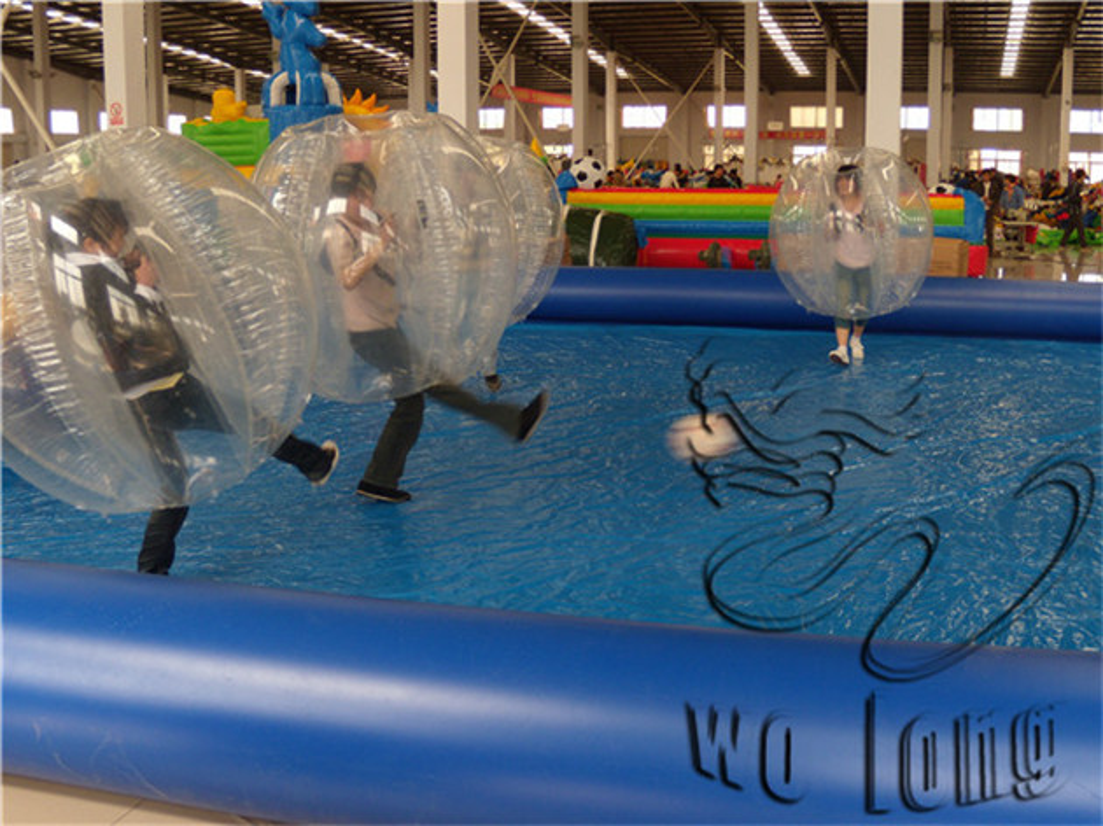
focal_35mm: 36
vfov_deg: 39.6
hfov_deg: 51.4
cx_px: 552
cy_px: 413
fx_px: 1147
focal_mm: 6.4
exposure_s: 1/80
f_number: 3.6
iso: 80
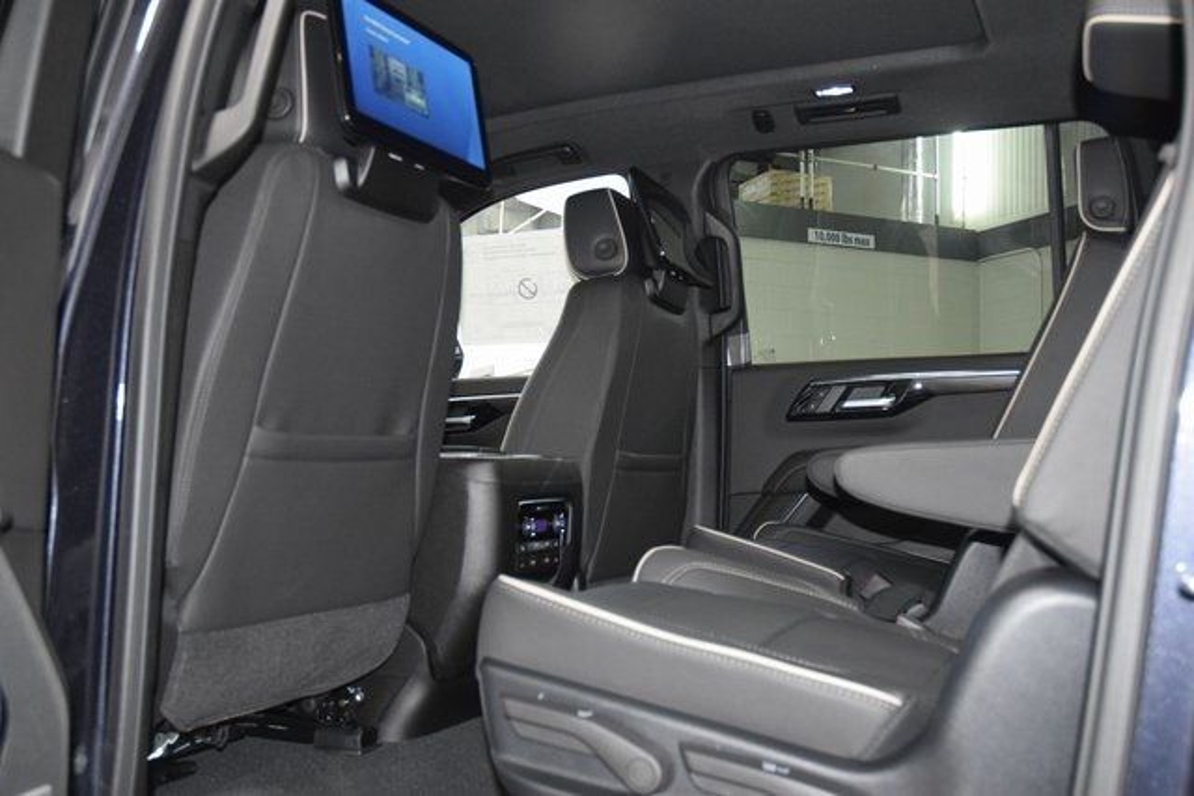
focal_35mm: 36
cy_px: 398
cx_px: 597
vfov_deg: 36.9
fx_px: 1194
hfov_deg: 53.1
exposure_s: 1/80
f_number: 3.8
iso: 3200
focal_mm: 24
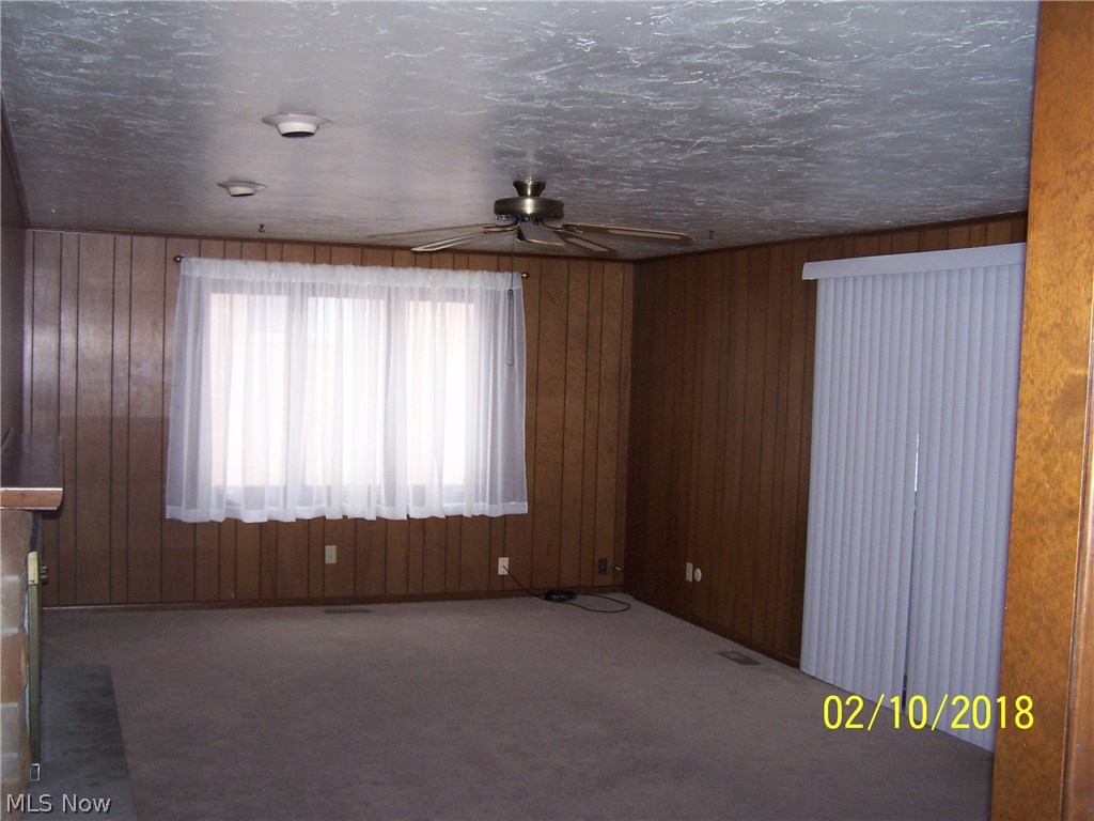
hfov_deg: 49.0
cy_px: 410
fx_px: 1201
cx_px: 547
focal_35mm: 38
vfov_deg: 37.7
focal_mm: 6.3
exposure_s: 1/60
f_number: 2.8
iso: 140
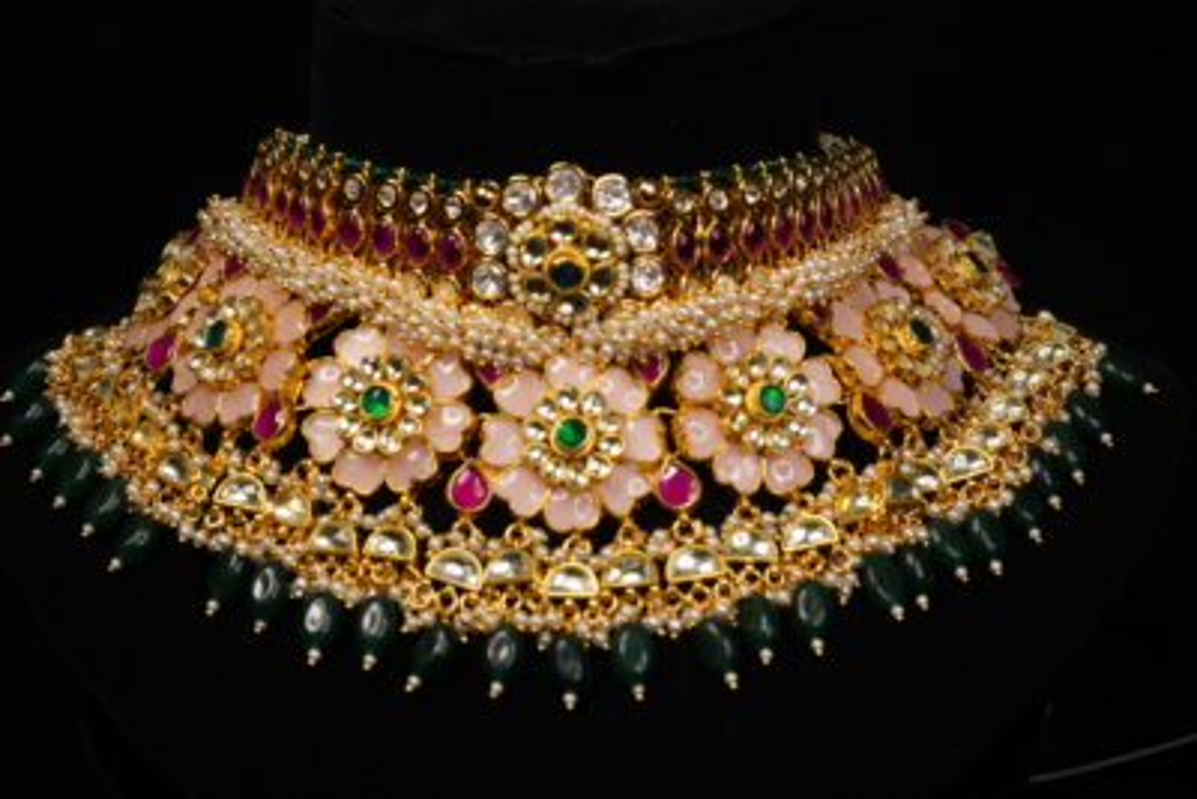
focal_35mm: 50
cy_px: 400
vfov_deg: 27.0
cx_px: 598
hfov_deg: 39.6
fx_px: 1663
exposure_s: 1/200
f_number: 9
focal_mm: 50
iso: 4000
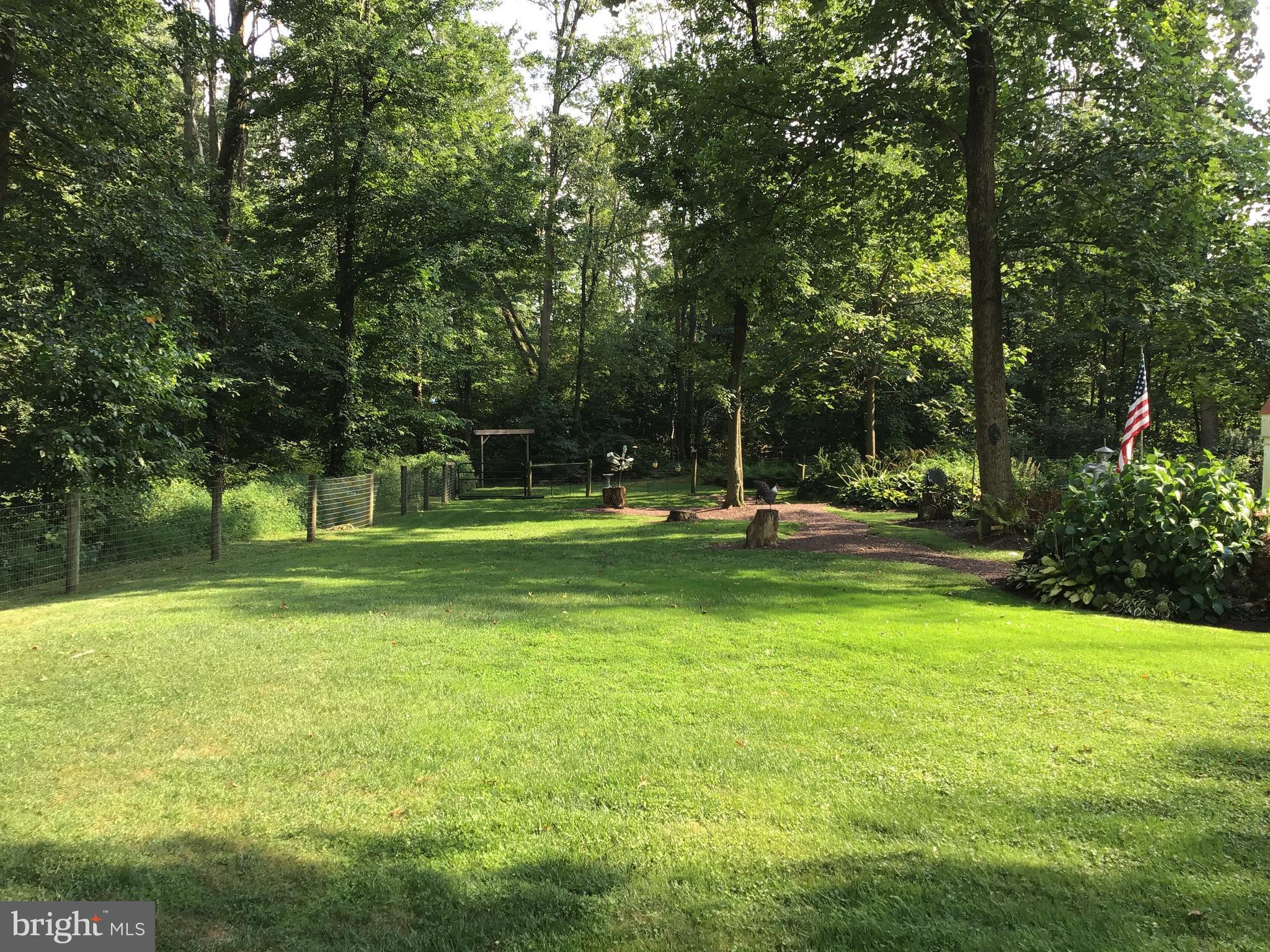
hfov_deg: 58.4
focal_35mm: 31
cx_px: 635
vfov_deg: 45.4
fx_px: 1137
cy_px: 476
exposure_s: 1/164
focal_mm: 3.3
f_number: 2.4
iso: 25
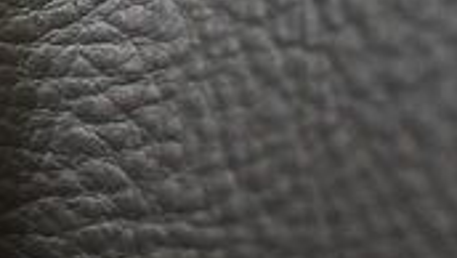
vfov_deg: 6.5
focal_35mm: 187
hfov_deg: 11.0
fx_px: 2267
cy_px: 100
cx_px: -239
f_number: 4
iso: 3200
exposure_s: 1/60
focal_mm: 24
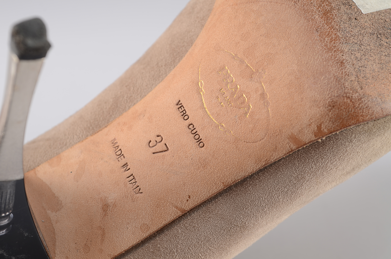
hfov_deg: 30.6
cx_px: 196
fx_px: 715
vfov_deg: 20.5
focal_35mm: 66
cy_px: 130
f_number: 9
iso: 100
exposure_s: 1/80
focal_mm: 44
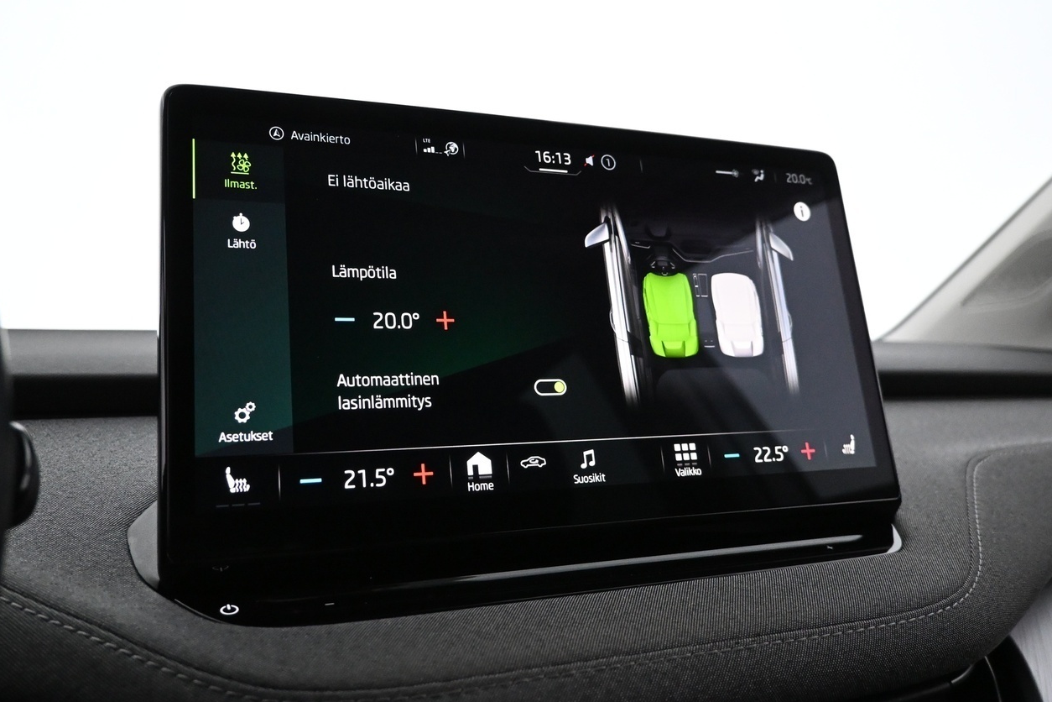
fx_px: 906
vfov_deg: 42.2
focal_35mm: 31
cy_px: 299
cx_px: 488
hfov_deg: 60.2
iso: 4000
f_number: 3.5
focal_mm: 16
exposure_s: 1/80
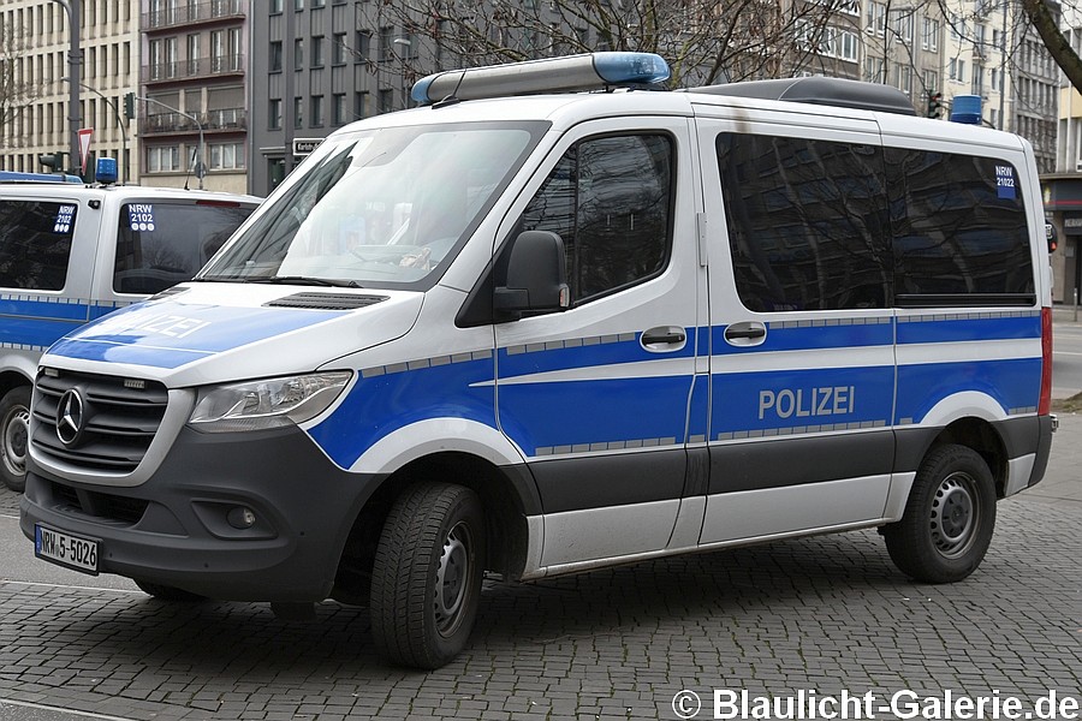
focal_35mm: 48
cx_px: 541
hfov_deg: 41.1
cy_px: 360
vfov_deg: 28.1
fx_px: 1443
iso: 400
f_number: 7.1
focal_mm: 48
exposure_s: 1/200
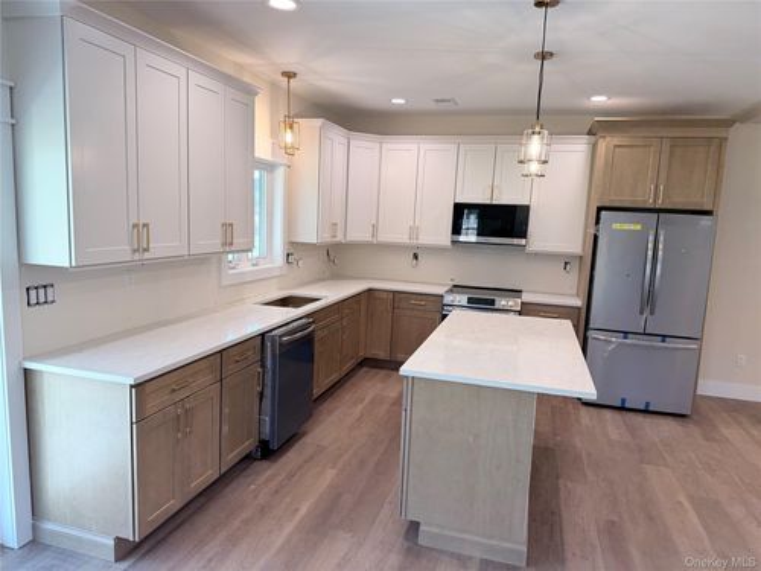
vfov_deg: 56.8
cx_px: 380
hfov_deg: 71.6
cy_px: 286
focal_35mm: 24
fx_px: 528
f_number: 1.78
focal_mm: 6.76
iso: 100
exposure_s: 1/120
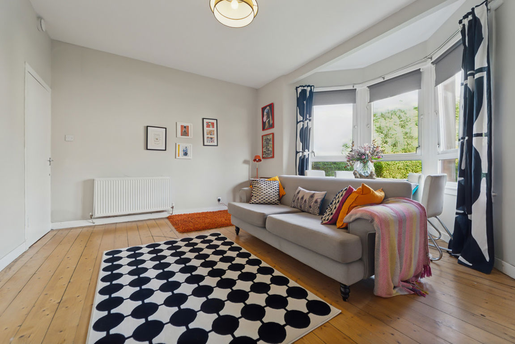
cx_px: 258
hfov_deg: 104.2
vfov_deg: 81.2
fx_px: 200
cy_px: 172
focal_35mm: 14
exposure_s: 1/100
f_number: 4
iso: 640
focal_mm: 14
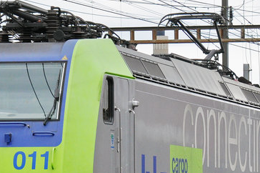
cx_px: 69
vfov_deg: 4.0
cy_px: 101
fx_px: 2497
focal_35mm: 346
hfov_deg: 6.0
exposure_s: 1/1000
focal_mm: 70
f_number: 6.3
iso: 400
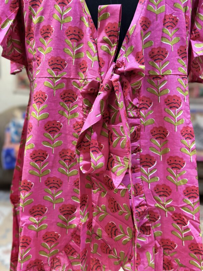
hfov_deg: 30.3
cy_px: 136
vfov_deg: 39.7
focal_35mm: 48
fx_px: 375
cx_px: 102
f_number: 1.78
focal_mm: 6.86
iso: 160
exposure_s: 1/58
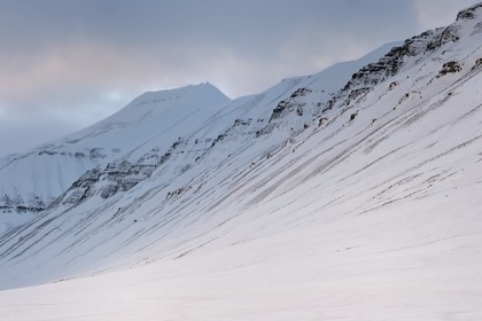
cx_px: 241
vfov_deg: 12.5
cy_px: 160
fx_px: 1473
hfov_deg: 18.6
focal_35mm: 110
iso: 400
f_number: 8
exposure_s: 1/250
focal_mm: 110
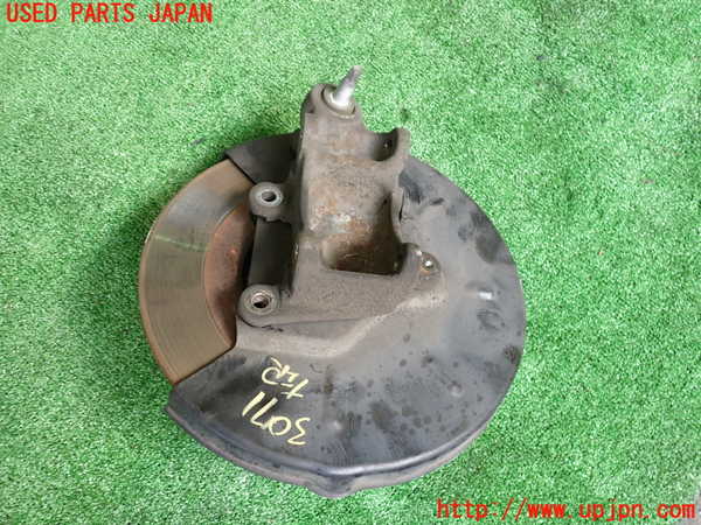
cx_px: 350
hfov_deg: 60.0
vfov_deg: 46.8
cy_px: 262
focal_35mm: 30
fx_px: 608
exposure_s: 1/40
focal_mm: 5.4
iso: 200
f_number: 2.3
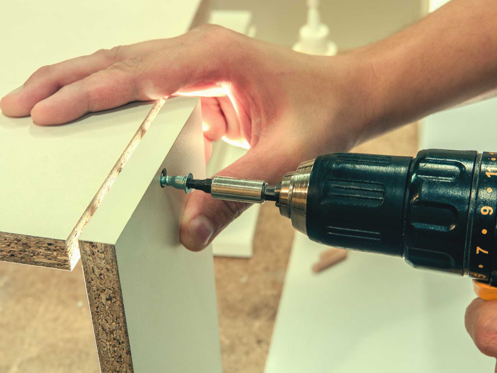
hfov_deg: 23.8
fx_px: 1177
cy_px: 187
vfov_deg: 18.0
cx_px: 226
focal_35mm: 82
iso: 100
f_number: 8
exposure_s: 1
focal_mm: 50
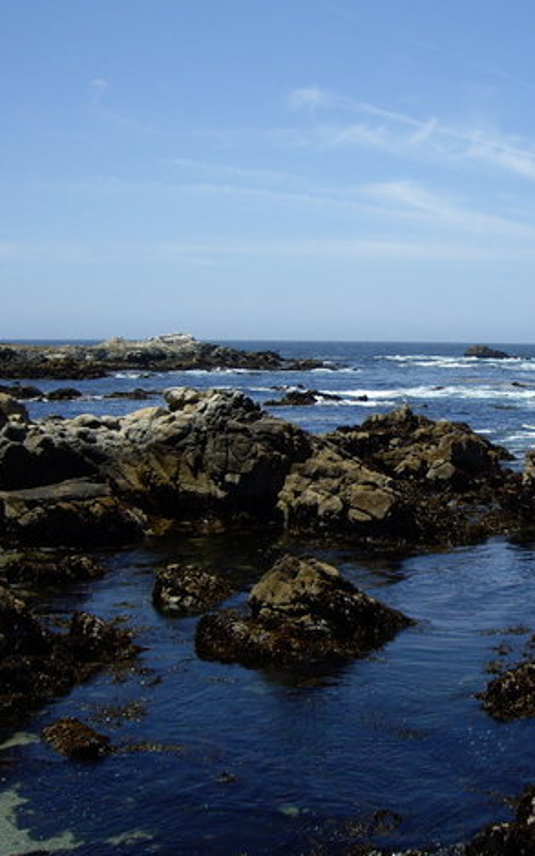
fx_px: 1283
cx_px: 491
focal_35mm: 55
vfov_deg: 36.9
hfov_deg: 22.9
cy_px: 436
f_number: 4.3
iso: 50
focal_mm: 6.2
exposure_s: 1/500
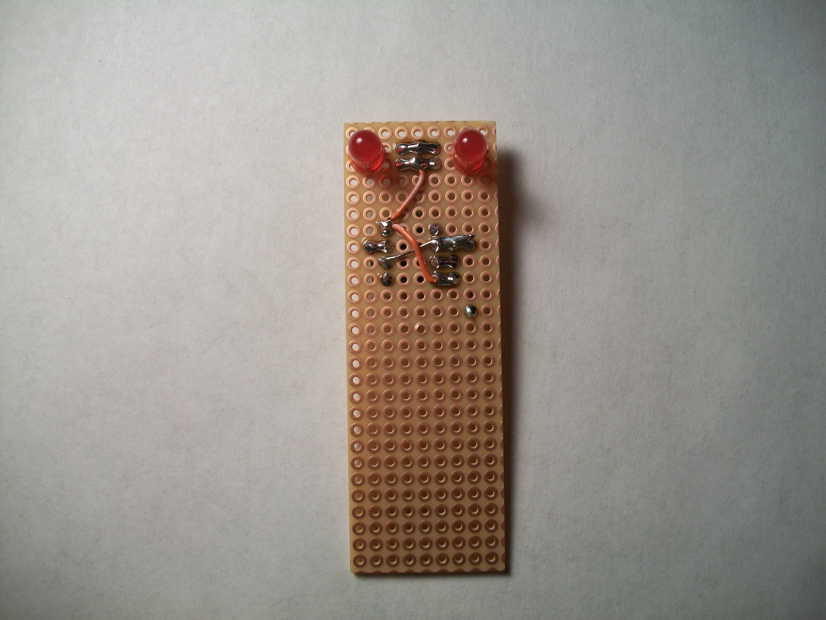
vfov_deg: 44.2
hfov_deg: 56.8
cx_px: 413
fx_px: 764
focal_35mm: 32
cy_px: 310
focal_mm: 5.7
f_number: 2.9
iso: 80
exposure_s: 1/160
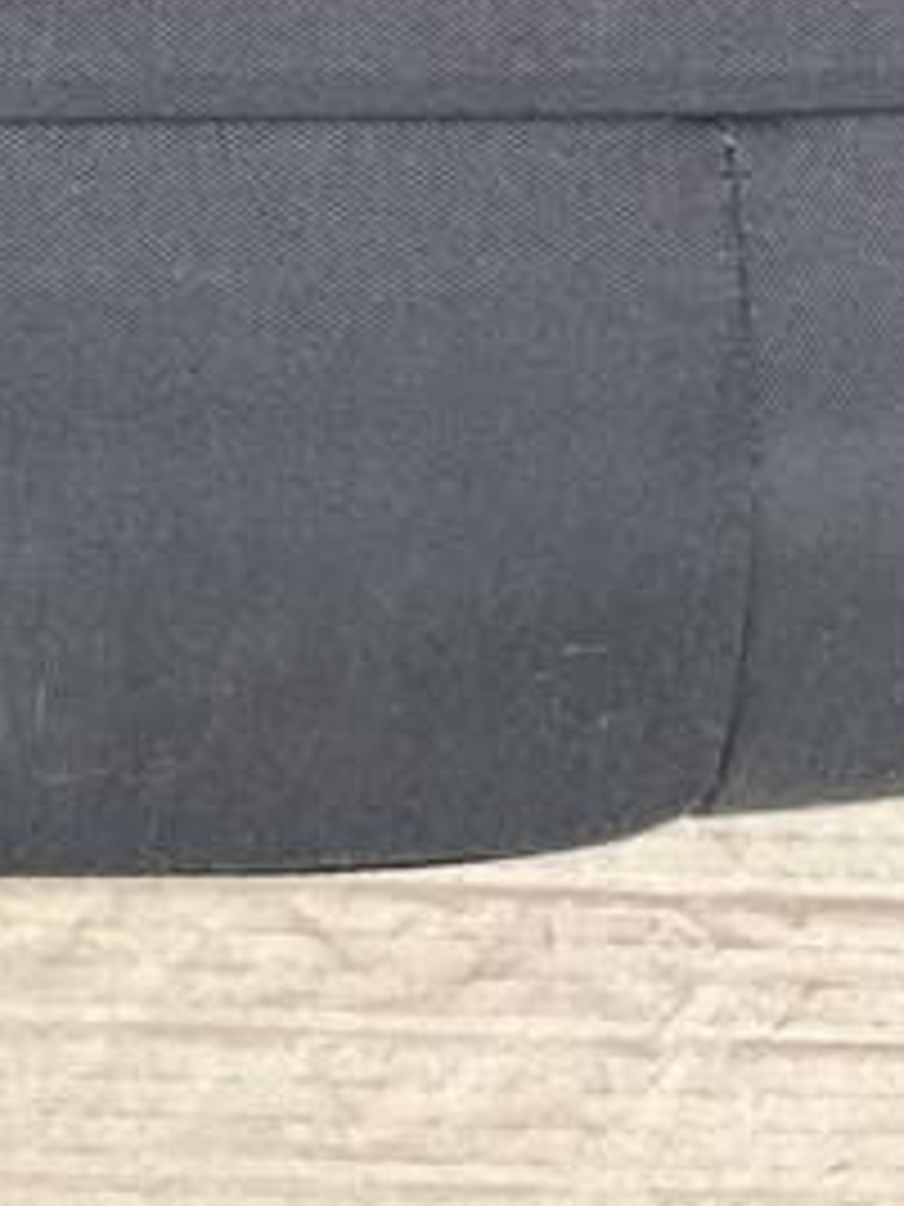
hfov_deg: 9.2
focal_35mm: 155
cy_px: -2218
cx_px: -688
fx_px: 5397
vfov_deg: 10.0
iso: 50
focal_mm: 5.1
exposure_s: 1/339
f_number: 1.6
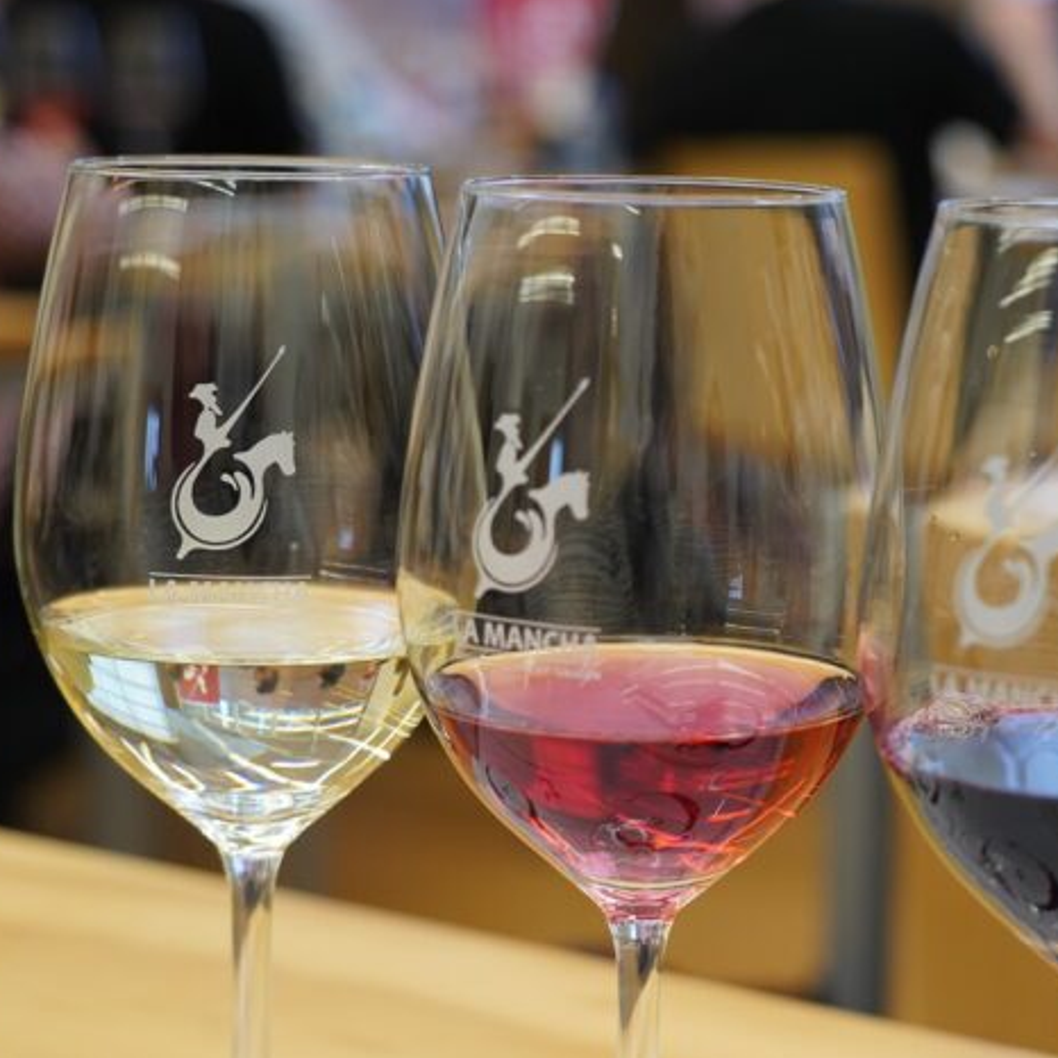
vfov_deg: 19.1
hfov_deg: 19.0
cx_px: 765
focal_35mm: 91
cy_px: 563
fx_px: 3147
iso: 1600
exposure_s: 1/80
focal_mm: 65
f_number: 5
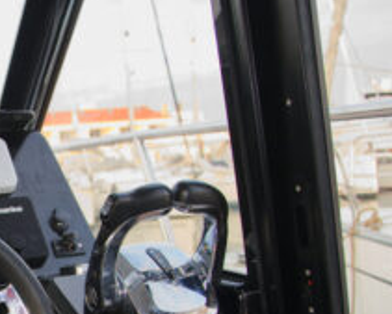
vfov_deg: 24.5
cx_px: -45
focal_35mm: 60
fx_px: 696
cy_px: 294
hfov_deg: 28.4
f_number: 4
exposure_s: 1/80
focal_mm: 18
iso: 400
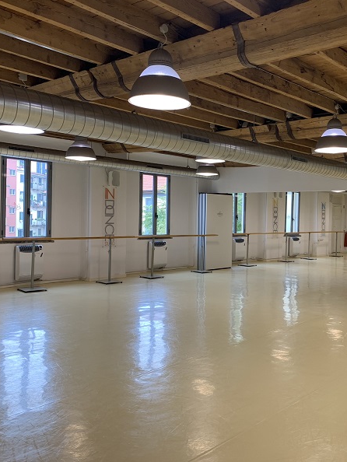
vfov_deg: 52.6
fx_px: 467
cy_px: 230
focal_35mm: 35
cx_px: 226
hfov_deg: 40.3
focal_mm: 4.25
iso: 64
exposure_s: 1/100
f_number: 1.8
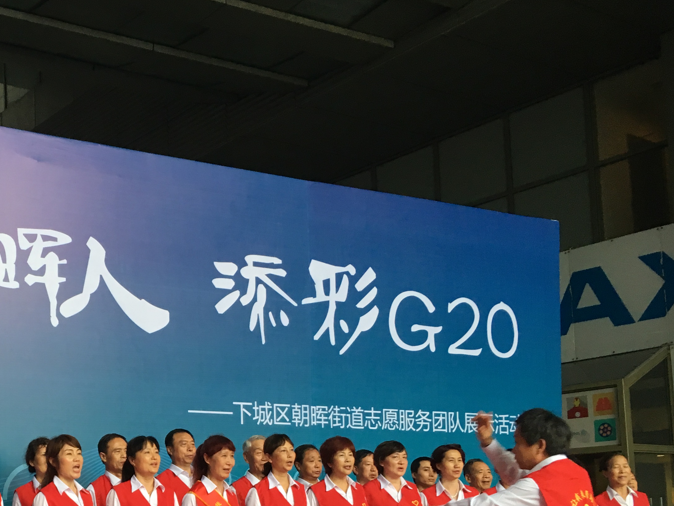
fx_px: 1051
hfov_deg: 33.5
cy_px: 436
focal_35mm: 54
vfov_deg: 26.3
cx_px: 54
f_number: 2.2
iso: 50
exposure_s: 1/33
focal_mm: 4.15
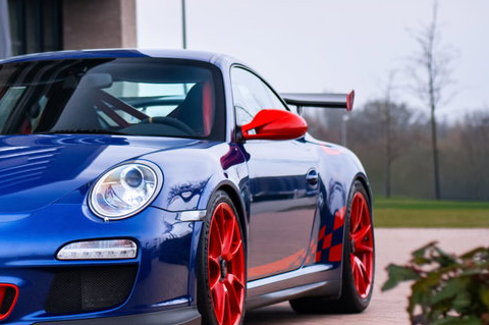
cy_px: 87
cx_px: 37
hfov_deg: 12.7
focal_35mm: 160
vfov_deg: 8.6
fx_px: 2171
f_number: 1.8
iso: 200
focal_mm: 50
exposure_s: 1/320
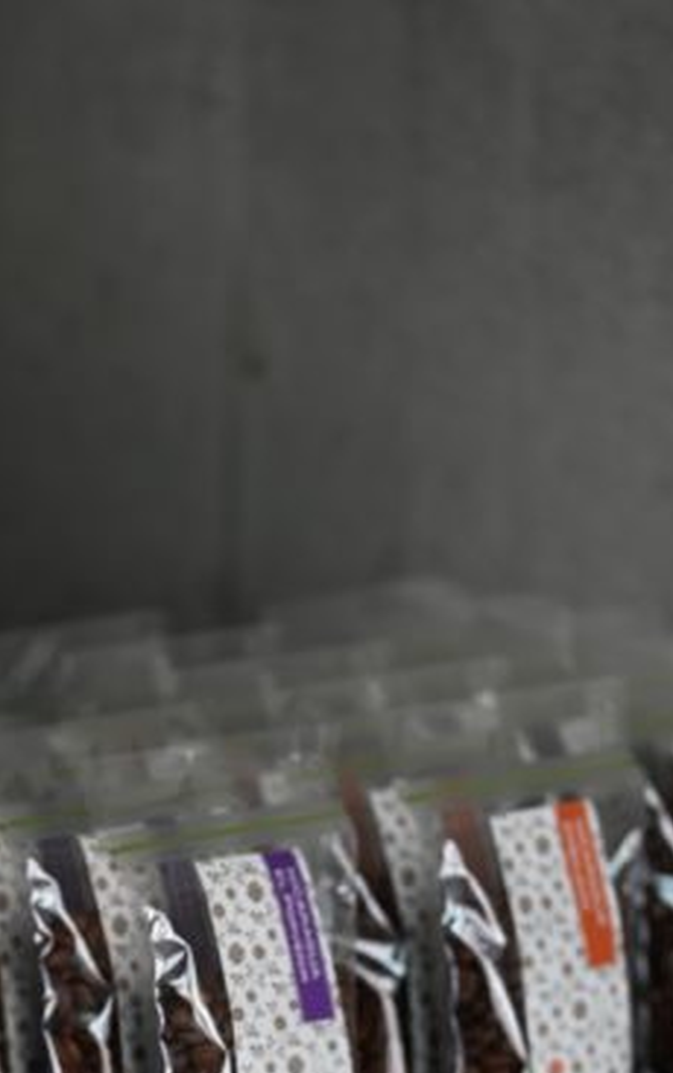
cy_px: 1427
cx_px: -102
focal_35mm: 160
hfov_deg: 8.1
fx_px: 4686
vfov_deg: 12.6
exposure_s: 1/80
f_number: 2.2
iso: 100
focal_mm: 50
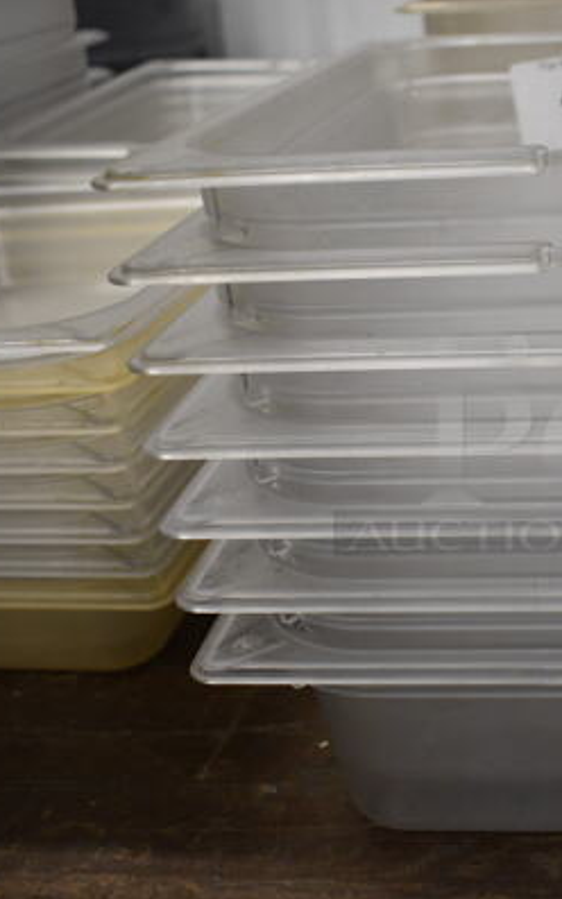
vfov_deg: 42.6
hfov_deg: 25.8
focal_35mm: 47
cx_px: 587
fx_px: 1152
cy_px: 439
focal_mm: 20
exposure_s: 1/125
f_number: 3.5
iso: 1250
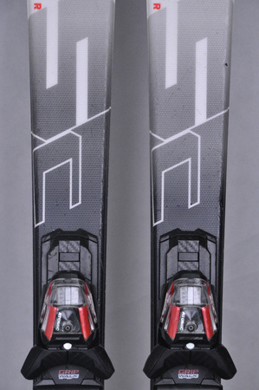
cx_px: 130
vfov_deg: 13.1
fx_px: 1703
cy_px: 195
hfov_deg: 8.7
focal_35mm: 158
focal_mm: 105
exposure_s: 1/125
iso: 3200
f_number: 9.5
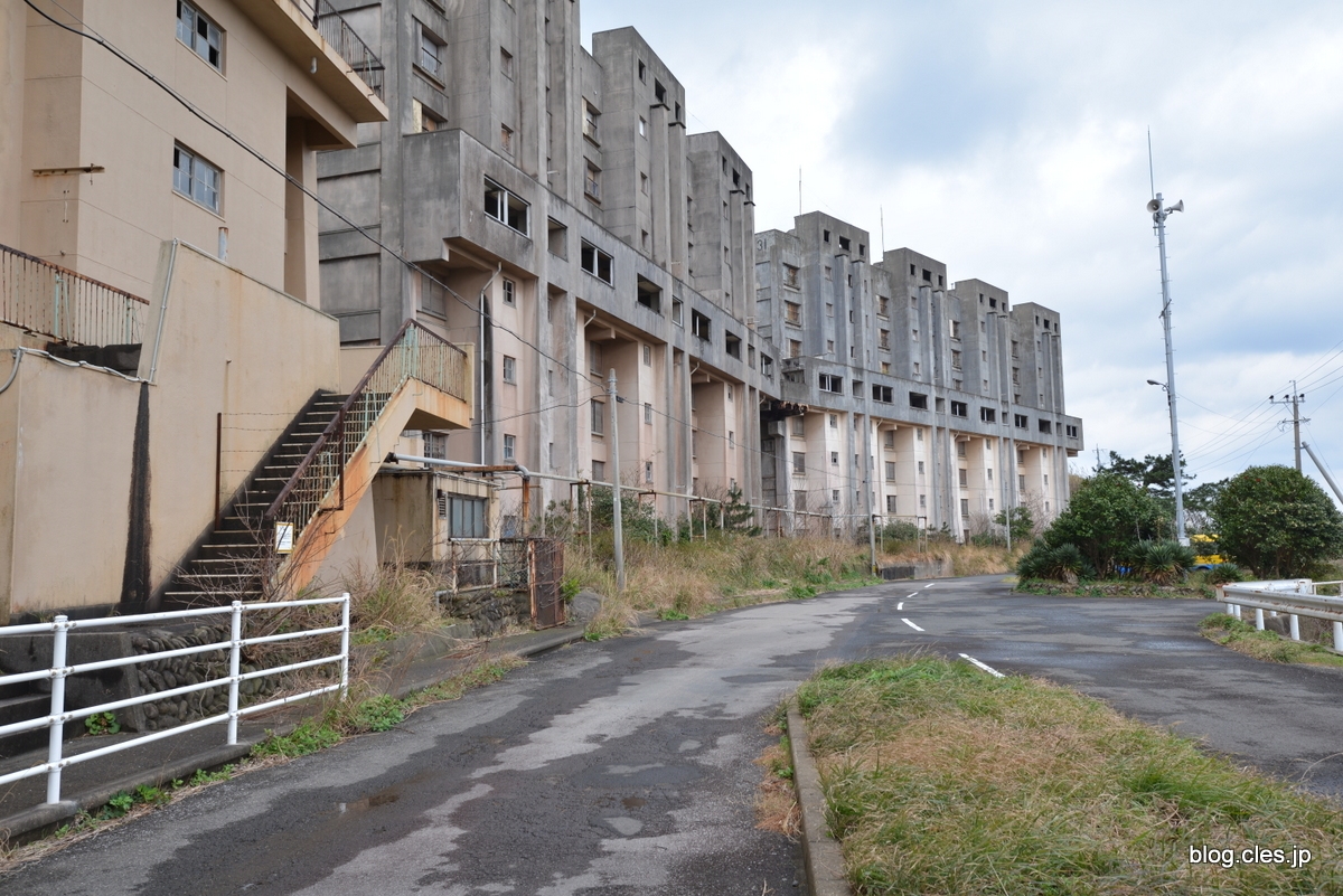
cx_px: 672
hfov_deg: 63.6
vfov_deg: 45.0
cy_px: 448
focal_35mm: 29
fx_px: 1082
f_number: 8
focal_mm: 29
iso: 125
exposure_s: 1/60
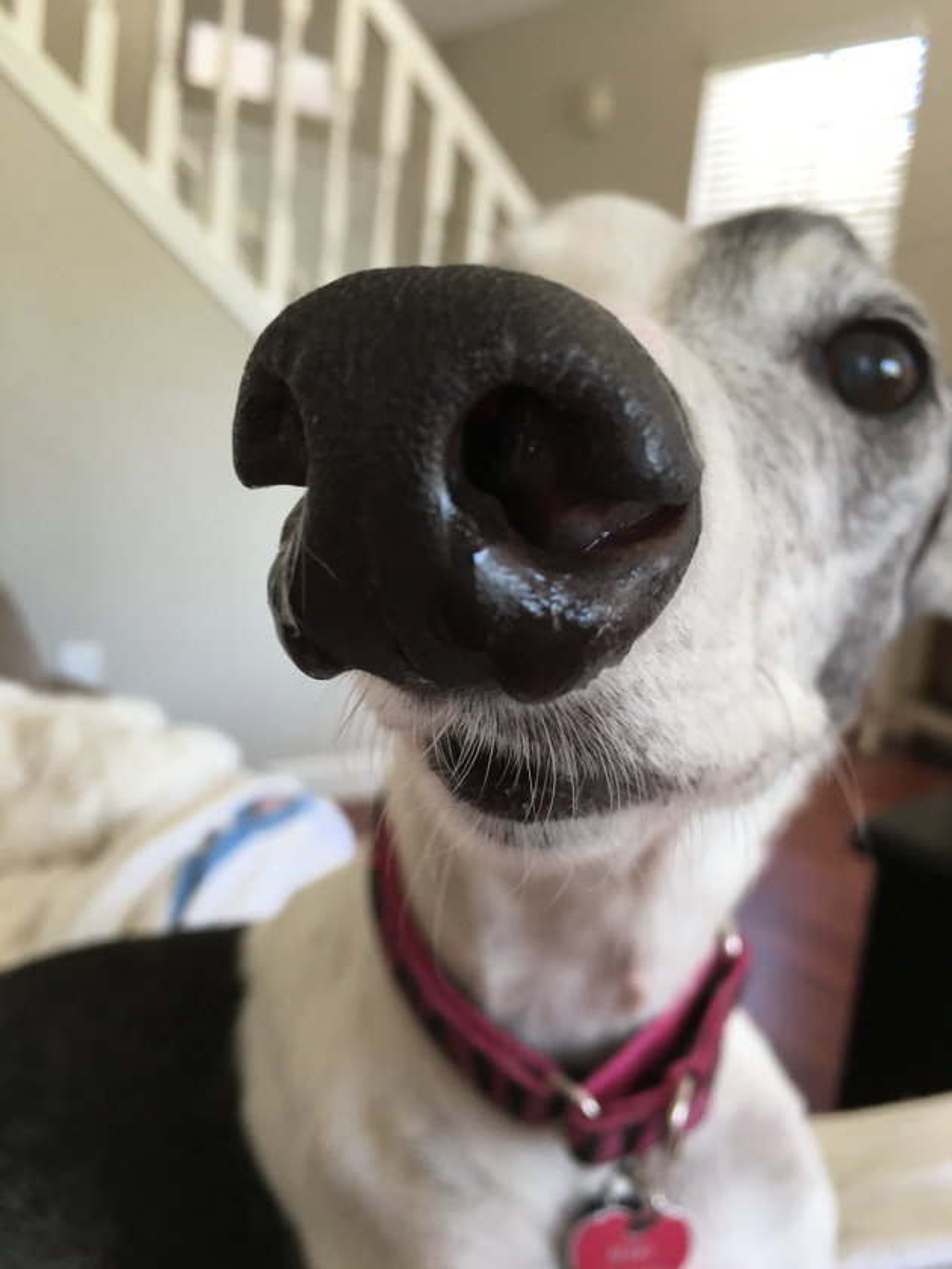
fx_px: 1063
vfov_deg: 61.7
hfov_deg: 48.2
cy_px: 634
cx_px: 476
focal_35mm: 29
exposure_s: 1/15
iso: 25
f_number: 2.2
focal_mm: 4.15
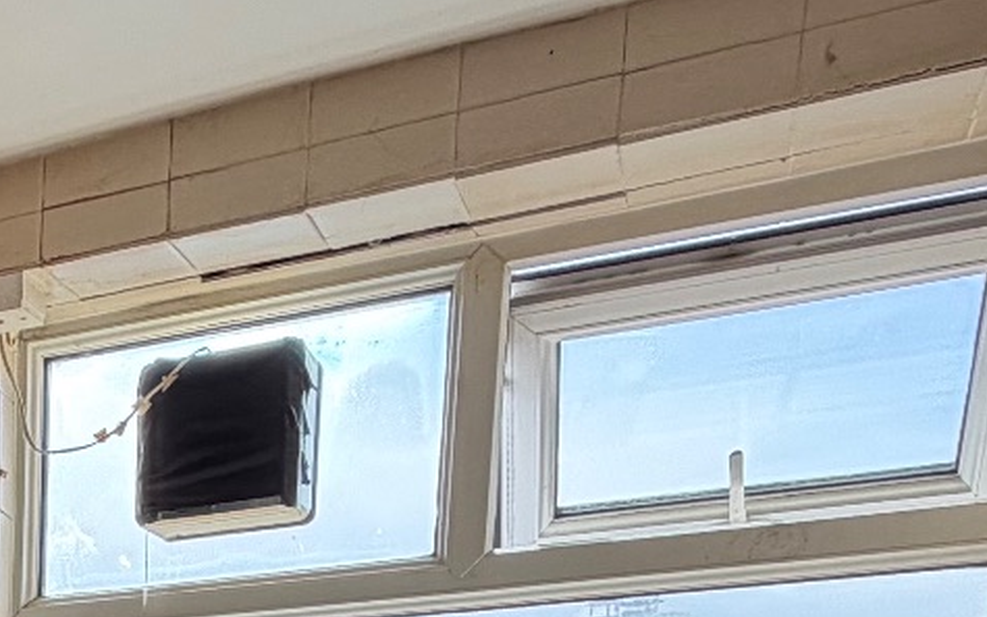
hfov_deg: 26.3
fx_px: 1722
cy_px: 1192
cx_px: -351
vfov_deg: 16.2
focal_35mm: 64
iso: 40
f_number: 2.2
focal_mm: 2.22
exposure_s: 1/184
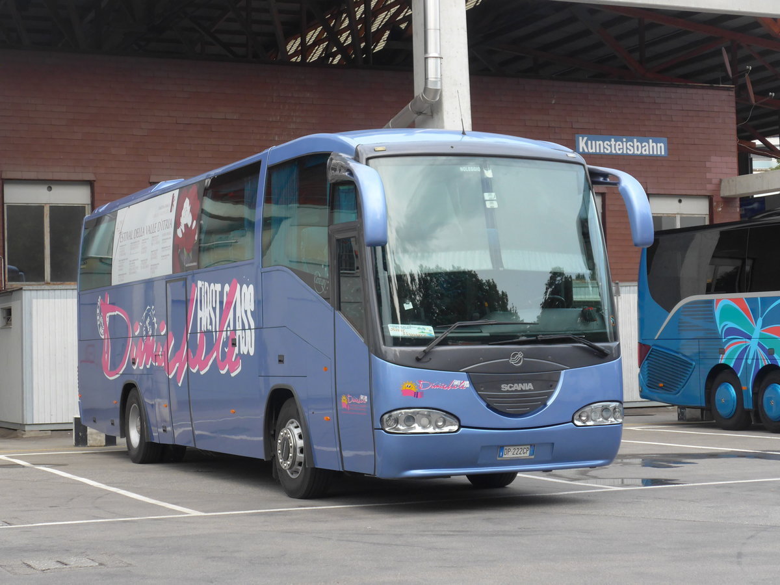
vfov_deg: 19.9
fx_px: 1667
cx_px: 390
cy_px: 292
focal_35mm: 74
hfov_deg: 26.3
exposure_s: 1/80
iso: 200
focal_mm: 15
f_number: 4.2
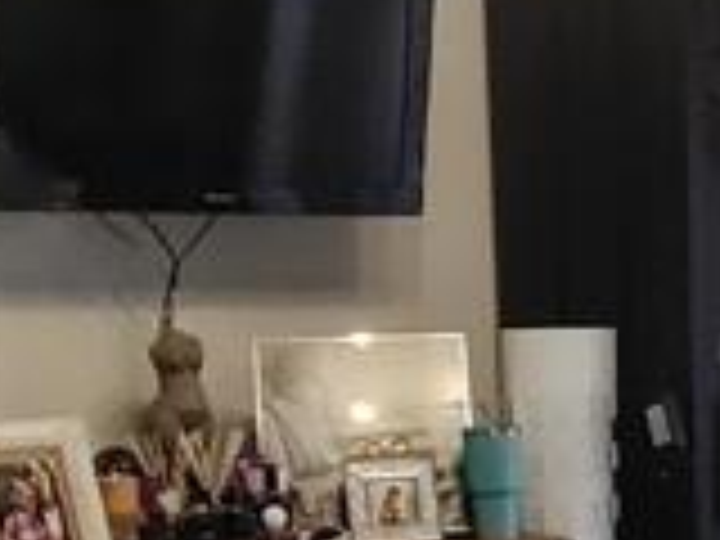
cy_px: 567
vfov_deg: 16.9
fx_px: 1768
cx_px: 760
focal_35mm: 85
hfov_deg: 22.0
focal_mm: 1.42
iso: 331
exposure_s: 1/33.3
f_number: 2.2
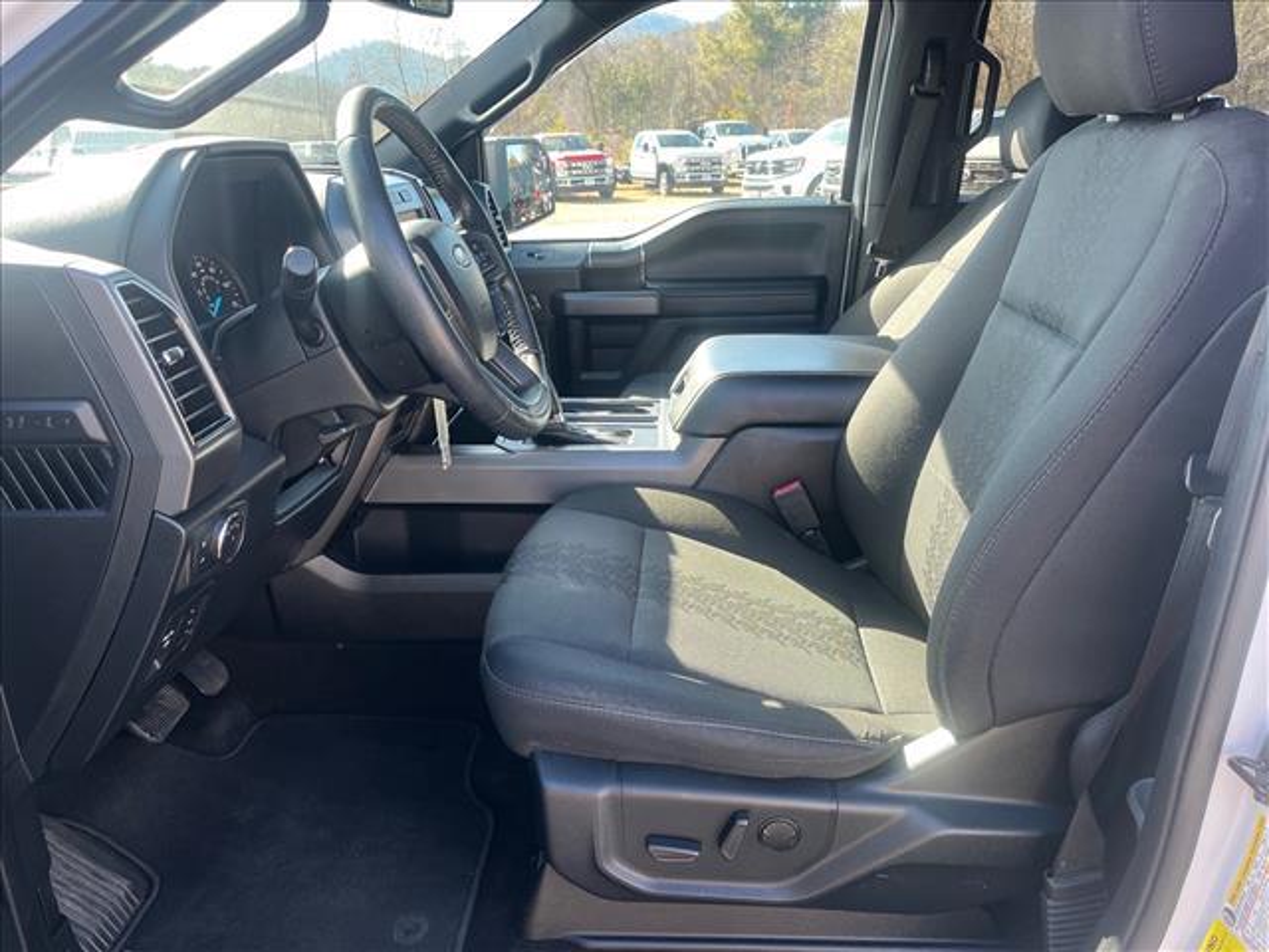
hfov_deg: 67.3
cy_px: 476
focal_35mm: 26
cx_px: 634
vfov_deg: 53.1
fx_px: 953
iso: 40
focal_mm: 5.1
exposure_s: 1/122
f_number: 1.6
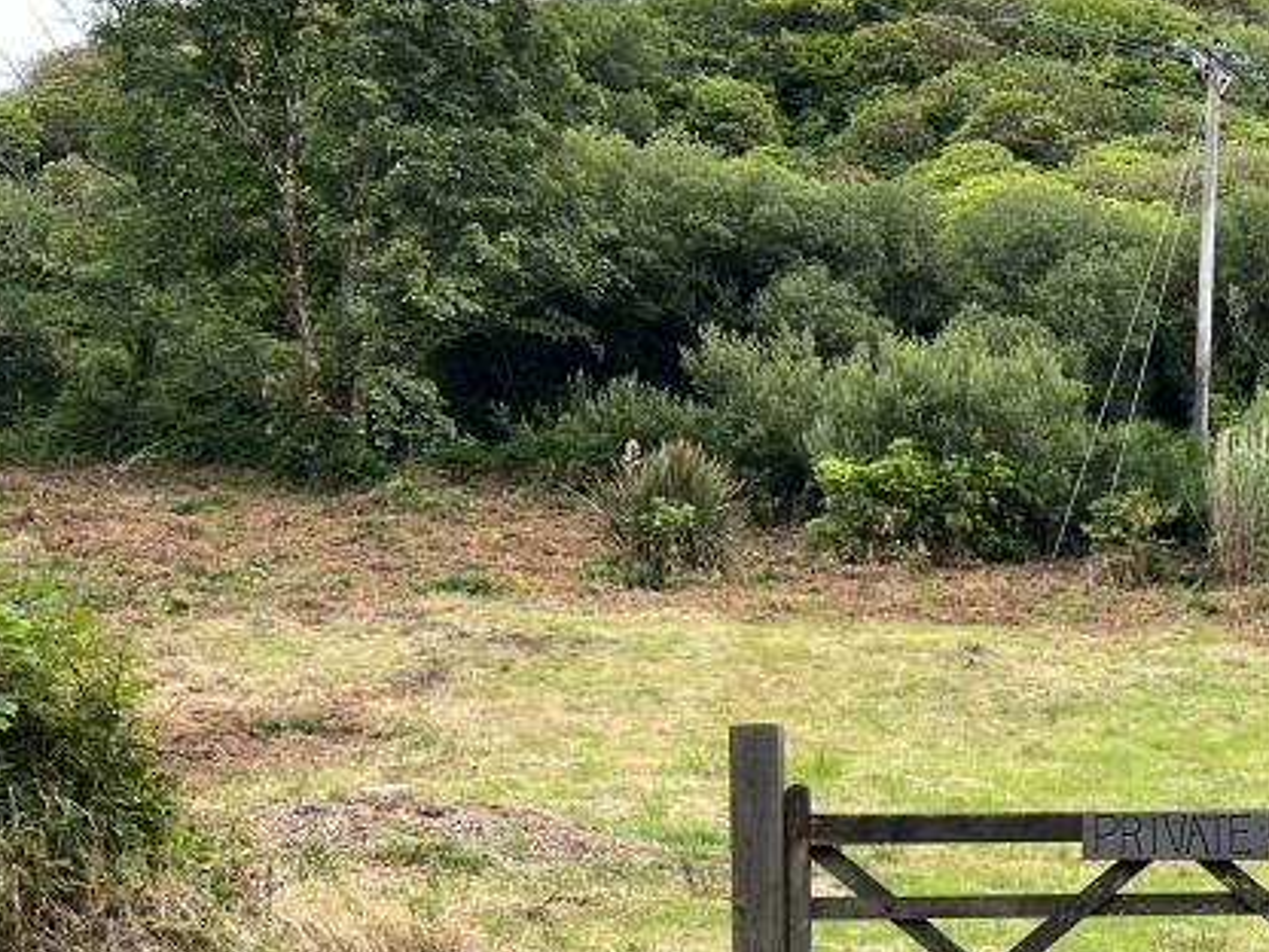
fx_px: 2346
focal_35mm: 64
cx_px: 1199
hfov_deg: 28.8
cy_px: 818
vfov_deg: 22.5
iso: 50
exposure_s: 1/373
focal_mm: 5.1
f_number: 1.6
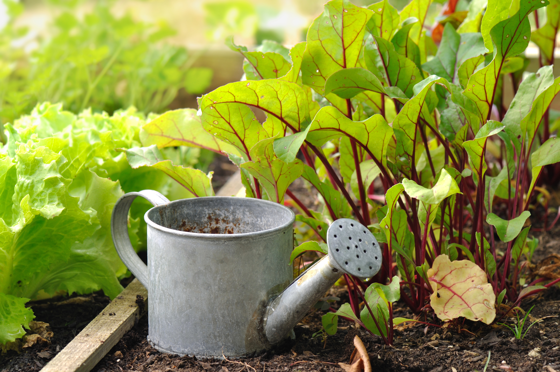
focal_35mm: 158
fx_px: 2447
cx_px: 280
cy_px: 186
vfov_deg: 8.7
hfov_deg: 13.1
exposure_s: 1/50
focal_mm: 105
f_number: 7.1
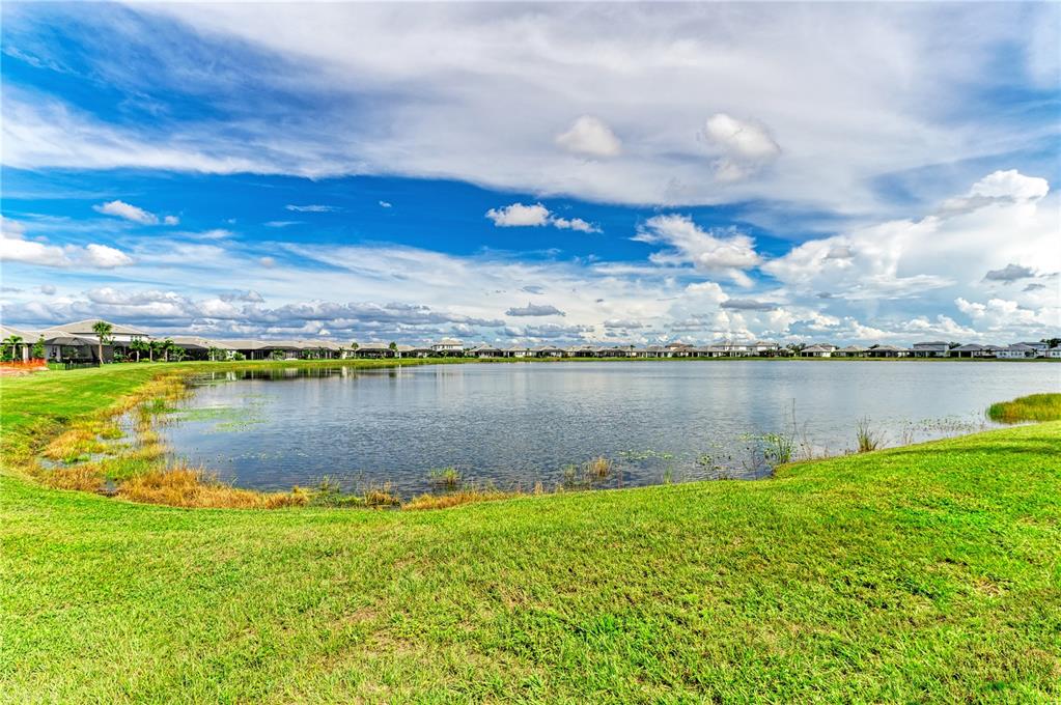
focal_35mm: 17
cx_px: 530
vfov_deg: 70.3
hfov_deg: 93.3
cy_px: 352
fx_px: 501
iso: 200
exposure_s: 1/500
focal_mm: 17
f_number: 9
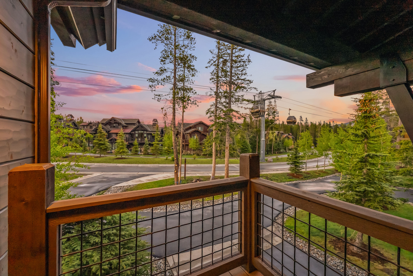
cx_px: 206
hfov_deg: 104.2
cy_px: 138
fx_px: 161
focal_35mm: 14
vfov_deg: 81.3
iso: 800
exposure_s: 1/40
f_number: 6.3
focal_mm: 14
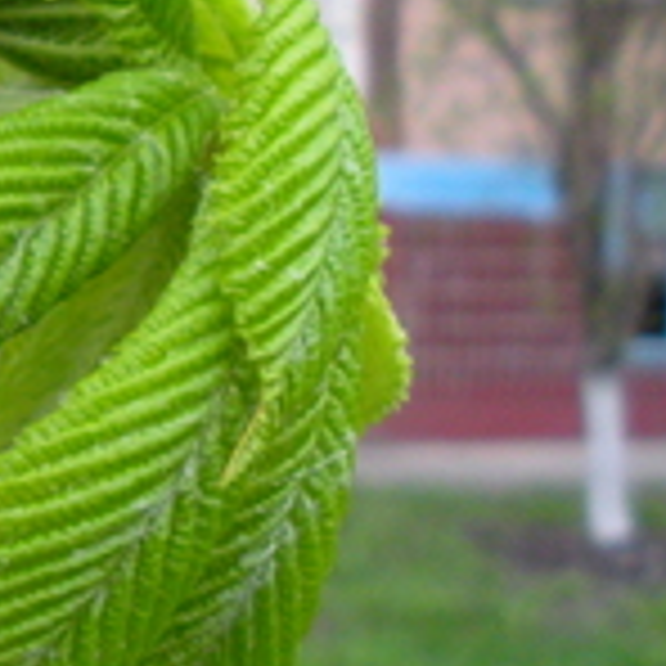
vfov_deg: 17.8
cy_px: 176
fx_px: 2111
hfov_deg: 16.7
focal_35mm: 97
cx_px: -243
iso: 342
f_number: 3.5
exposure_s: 1/56.8
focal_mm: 6.3
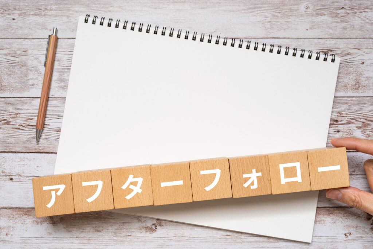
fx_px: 518
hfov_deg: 39.6
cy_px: 124
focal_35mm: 50
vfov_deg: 27.0
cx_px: 186
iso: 100
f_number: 8
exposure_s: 1/4
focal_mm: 50
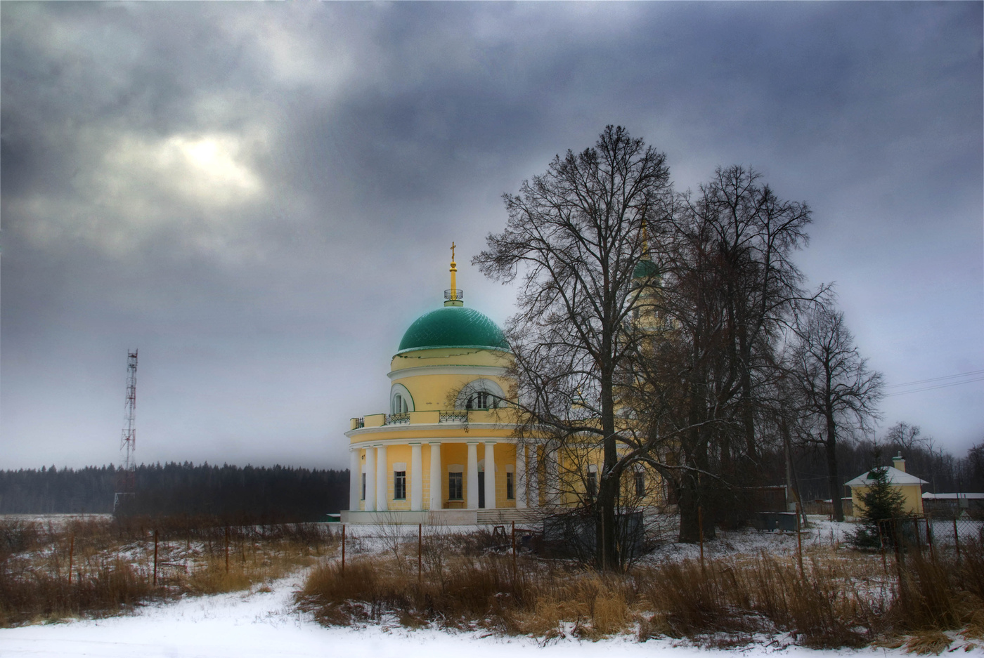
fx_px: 903
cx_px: 492
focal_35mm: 33
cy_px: 329
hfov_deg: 57.2
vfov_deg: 40.1
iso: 250
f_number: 7.1
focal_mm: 22
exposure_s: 1/180
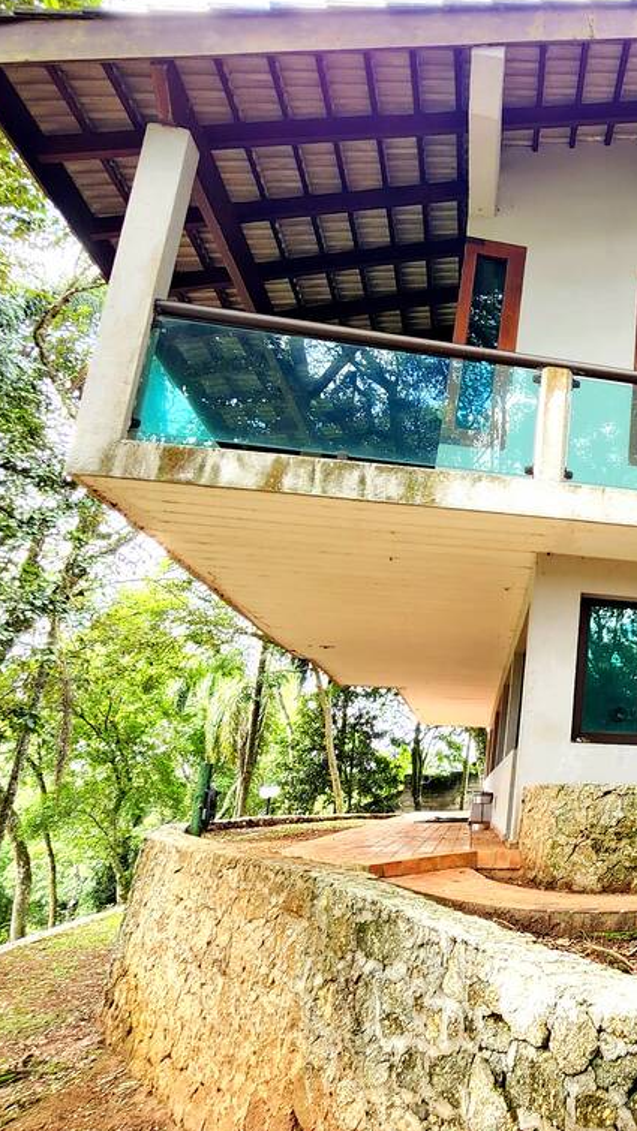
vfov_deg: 69.8
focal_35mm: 27
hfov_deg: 34.9
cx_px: 749
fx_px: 810
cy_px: 547
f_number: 2.2
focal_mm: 2.2
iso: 100
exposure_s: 1/60.2
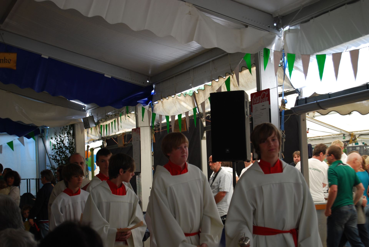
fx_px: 847
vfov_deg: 16.6
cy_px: 124
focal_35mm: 82
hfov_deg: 24.6
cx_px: 184
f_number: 5.6
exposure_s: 1/50
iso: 200
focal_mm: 55
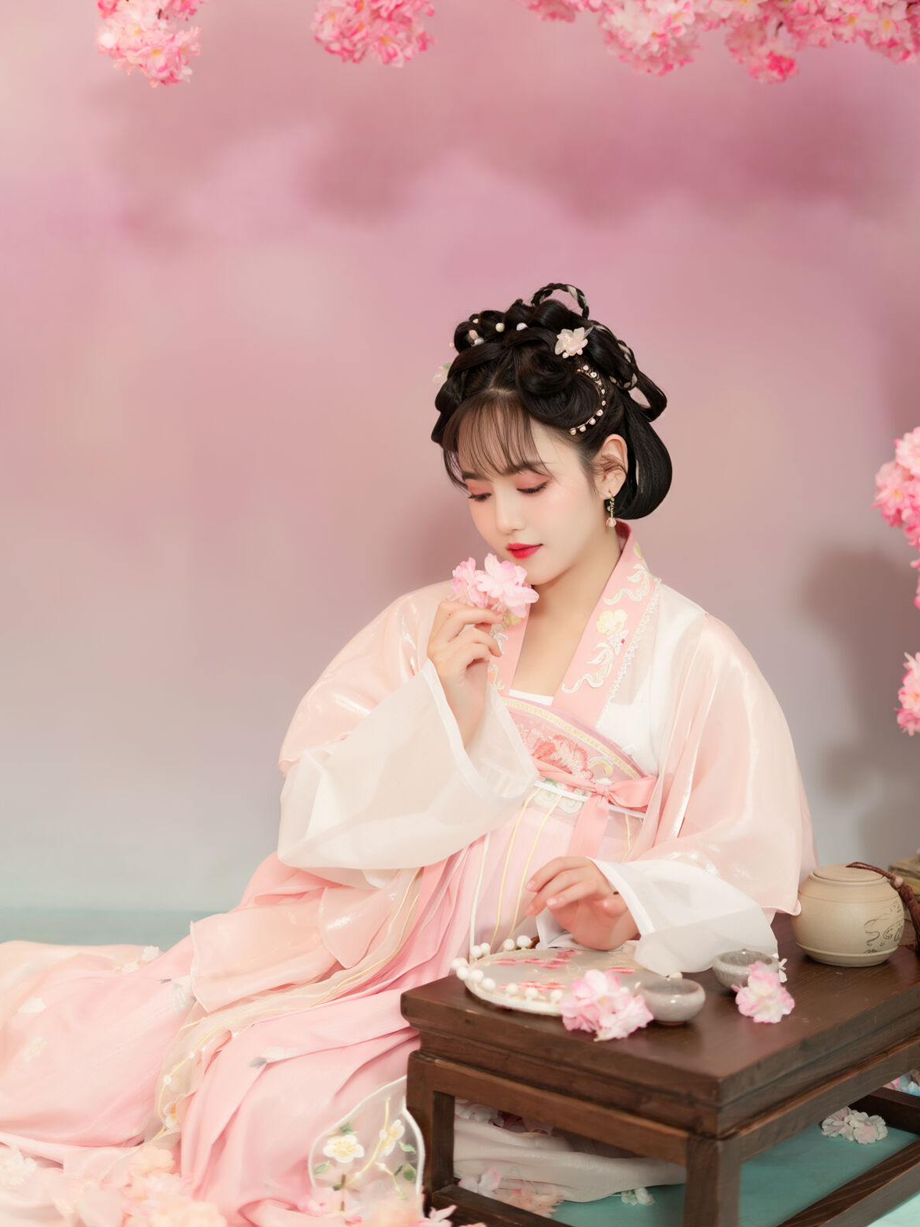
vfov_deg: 34.9
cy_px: 546
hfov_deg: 26.6
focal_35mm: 55
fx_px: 1949
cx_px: 459
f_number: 2.2
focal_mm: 50
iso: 100
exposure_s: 1/100
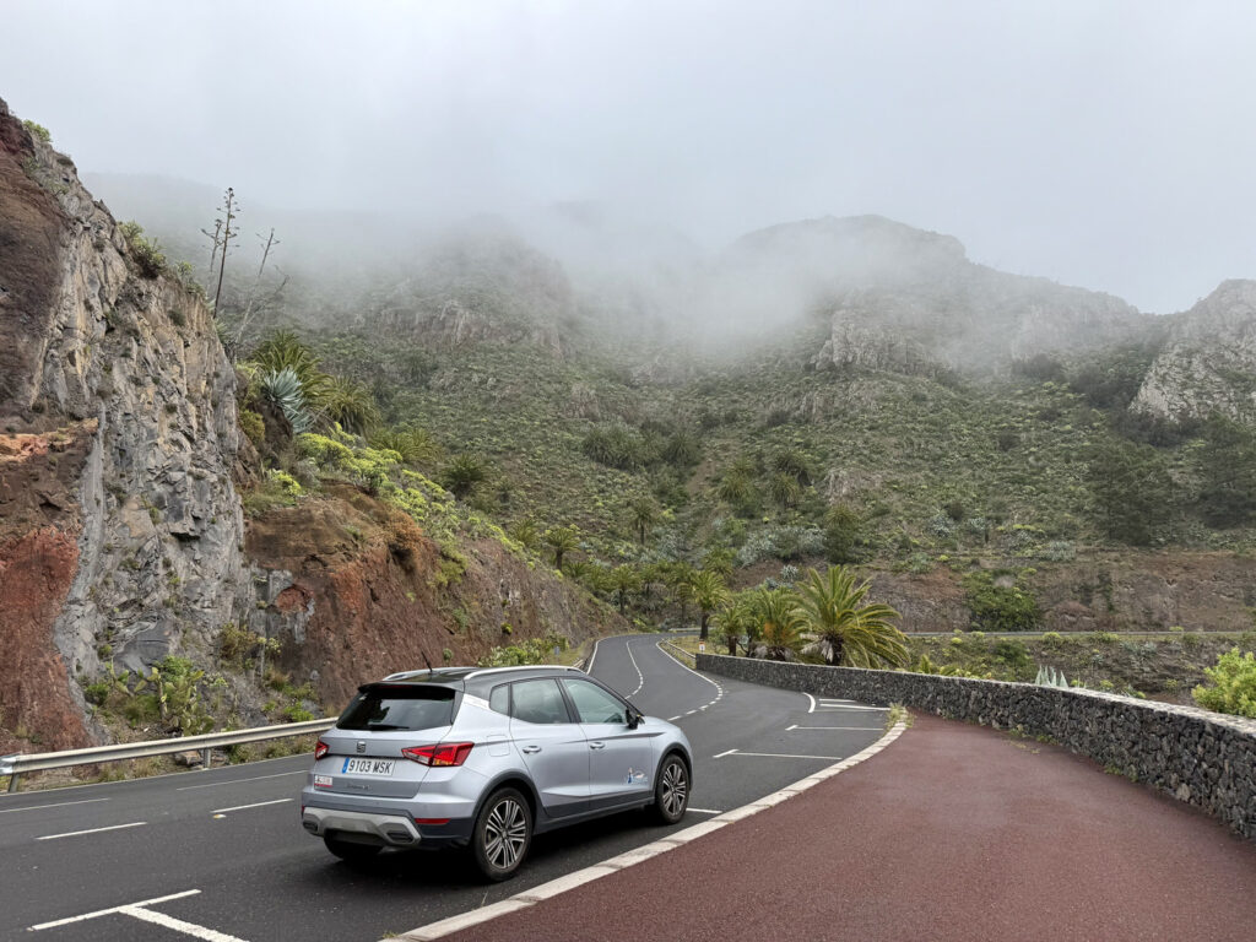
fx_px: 871
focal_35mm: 24
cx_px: 628
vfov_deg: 56.8
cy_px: 471
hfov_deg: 71.6
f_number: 1.78
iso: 80
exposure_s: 1/3584
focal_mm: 6.76
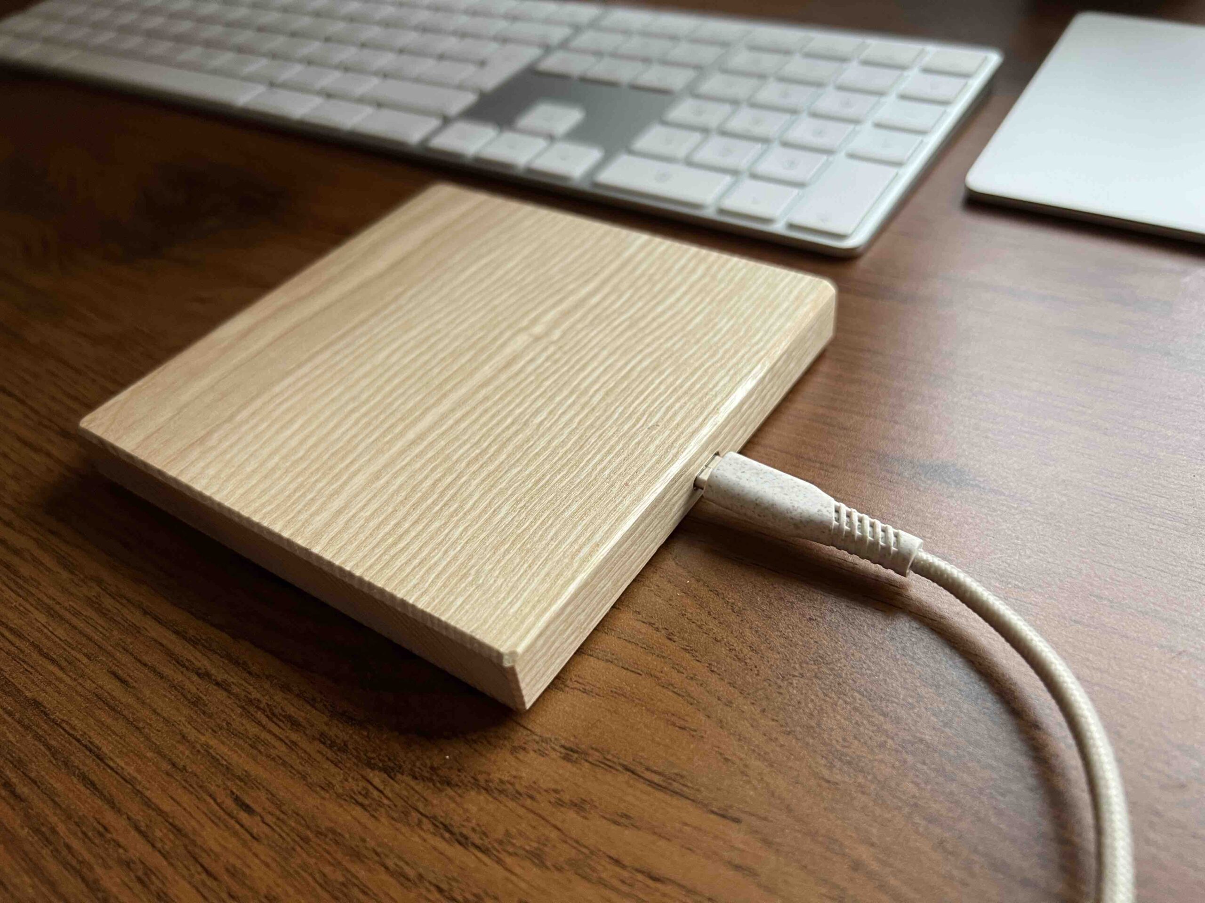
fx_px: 905
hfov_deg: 67.3
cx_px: 602
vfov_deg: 53.1
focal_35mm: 26
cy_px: 452
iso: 125
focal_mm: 5.7
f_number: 1.5
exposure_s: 1/68
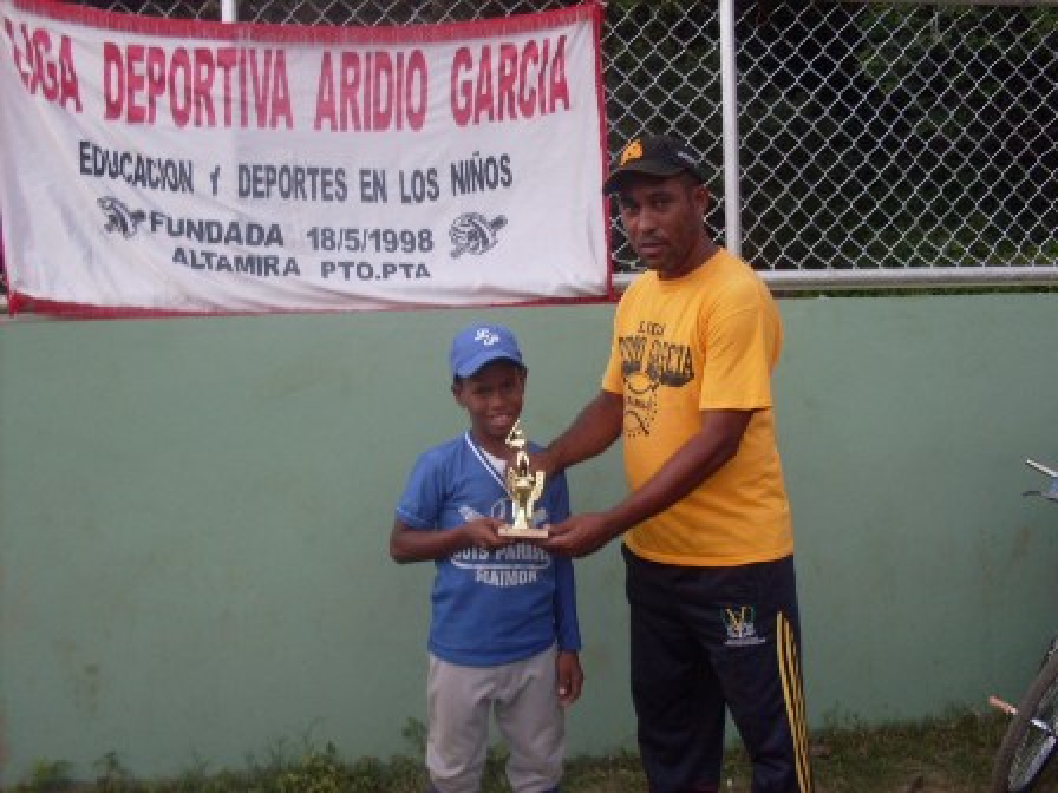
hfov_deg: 49.0
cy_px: 396
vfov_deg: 37.7
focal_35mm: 38
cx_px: 529
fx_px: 1161
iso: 80
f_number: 2.8
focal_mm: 6.3
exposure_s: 1/60
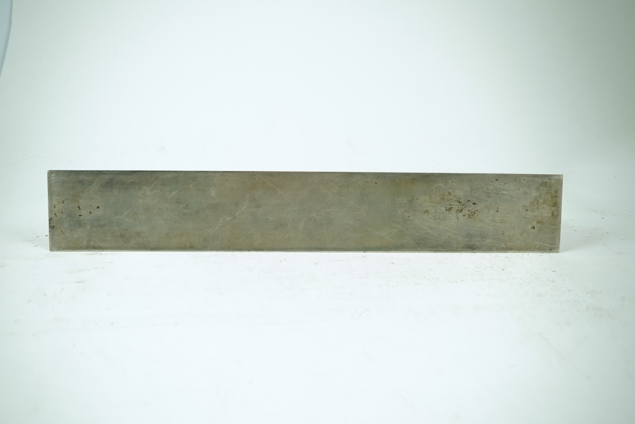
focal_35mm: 45
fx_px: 794
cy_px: 212
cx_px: 318
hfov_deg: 43.6
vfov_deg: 29.9
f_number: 7.1
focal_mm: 30
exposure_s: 1/40
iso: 640
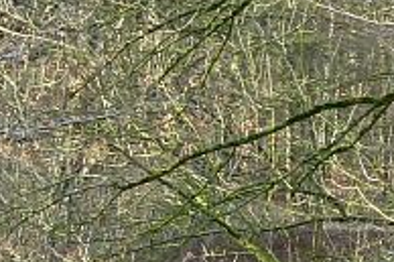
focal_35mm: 495
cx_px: 410
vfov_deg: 2.8
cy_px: 280
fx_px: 5413
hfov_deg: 4.2
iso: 100
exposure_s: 1/40
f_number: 4.3
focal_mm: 14.7
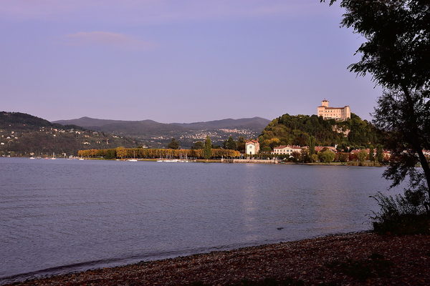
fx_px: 502
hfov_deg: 46.4
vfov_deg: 31.9
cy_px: 143
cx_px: 215
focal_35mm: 42
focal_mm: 28
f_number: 8
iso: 800
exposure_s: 1/320
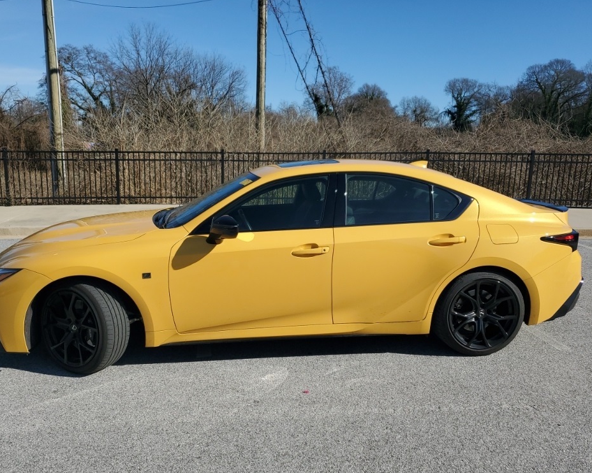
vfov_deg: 51.5
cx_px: 295
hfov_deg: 62.2
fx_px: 490
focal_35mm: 28
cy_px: 242
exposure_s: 1/4177
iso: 50
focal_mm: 4.3
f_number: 1.5
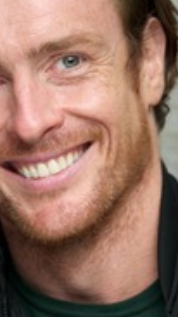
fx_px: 3271
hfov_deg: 3.1
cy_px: 222
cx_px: 59
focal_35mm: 390
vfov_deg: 5.5
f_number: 5.6
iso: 400
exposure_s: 1/125
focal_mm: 170
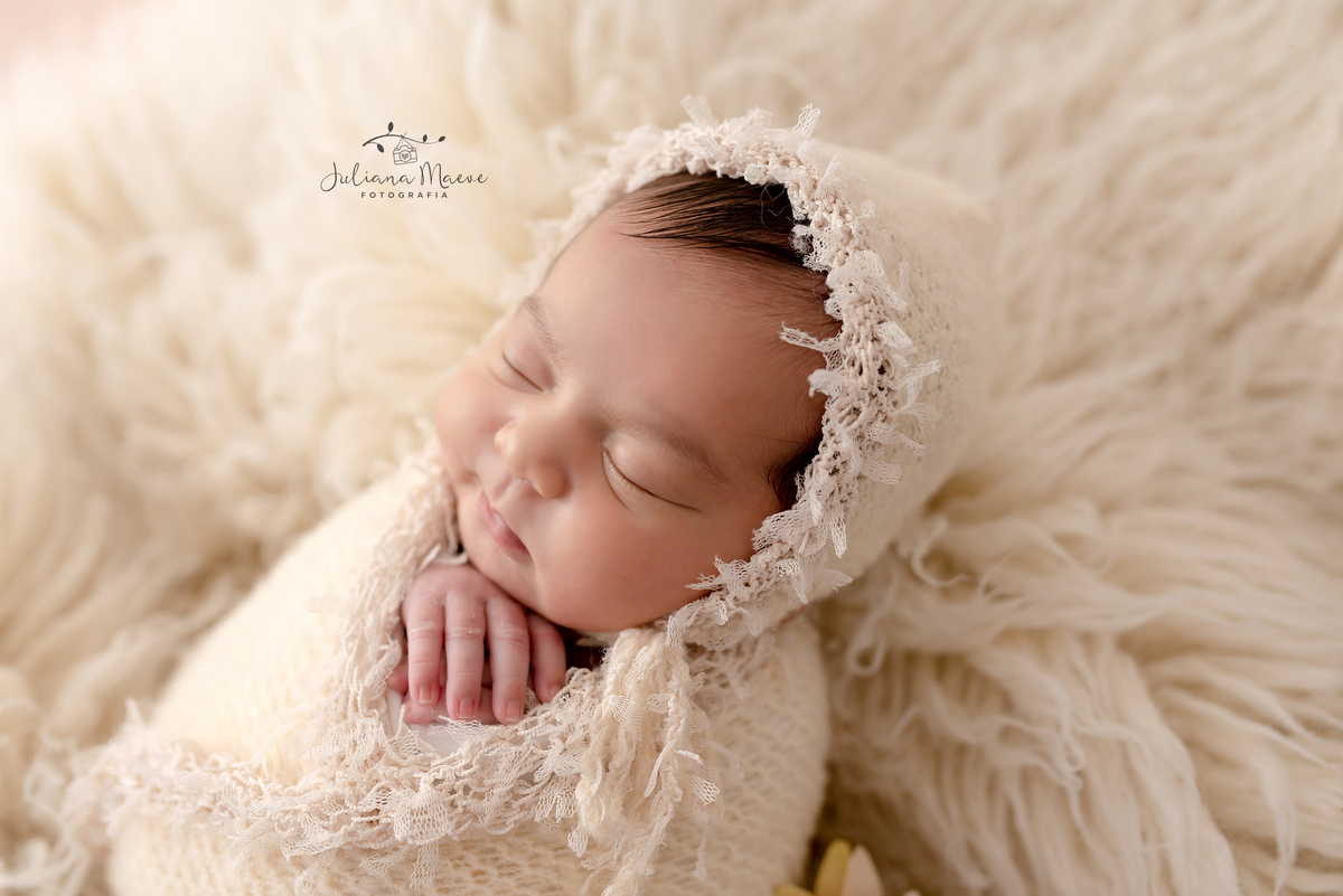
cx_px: 672
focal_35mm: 35
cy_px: 448
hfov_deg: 54.4
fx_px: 1306
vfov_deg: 37.9
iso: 100
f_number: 2.8
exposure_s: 1/200
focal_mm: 35
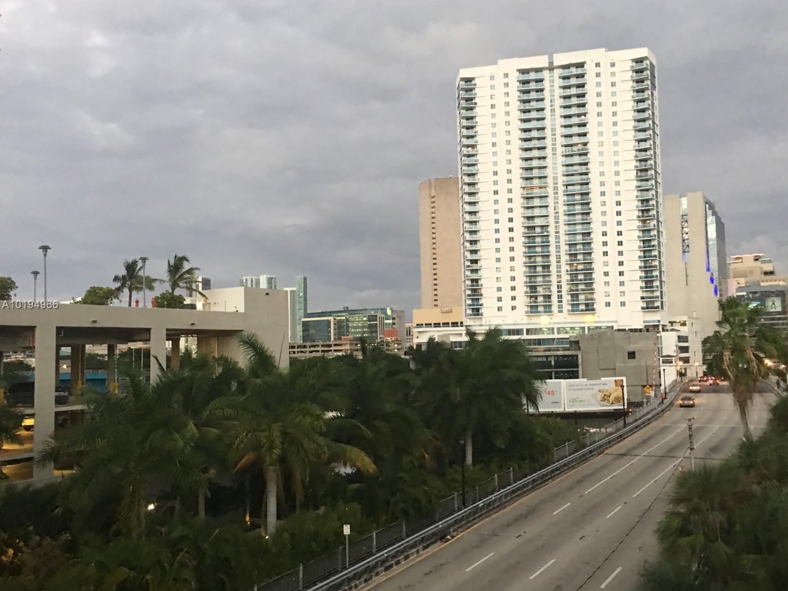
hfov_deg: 55.3
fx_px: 751
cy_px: 305
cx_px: 418
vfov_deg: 43.0
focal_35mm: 33
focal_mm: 4.15
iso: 80
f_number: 2.2
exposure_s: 1/15
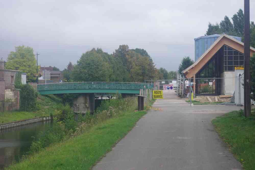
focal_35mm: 82
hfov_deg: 24.6
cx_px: 128
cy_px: 85
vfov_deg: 16.6
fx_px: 584
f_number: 9
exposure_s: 1/100
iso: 400
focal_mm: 55
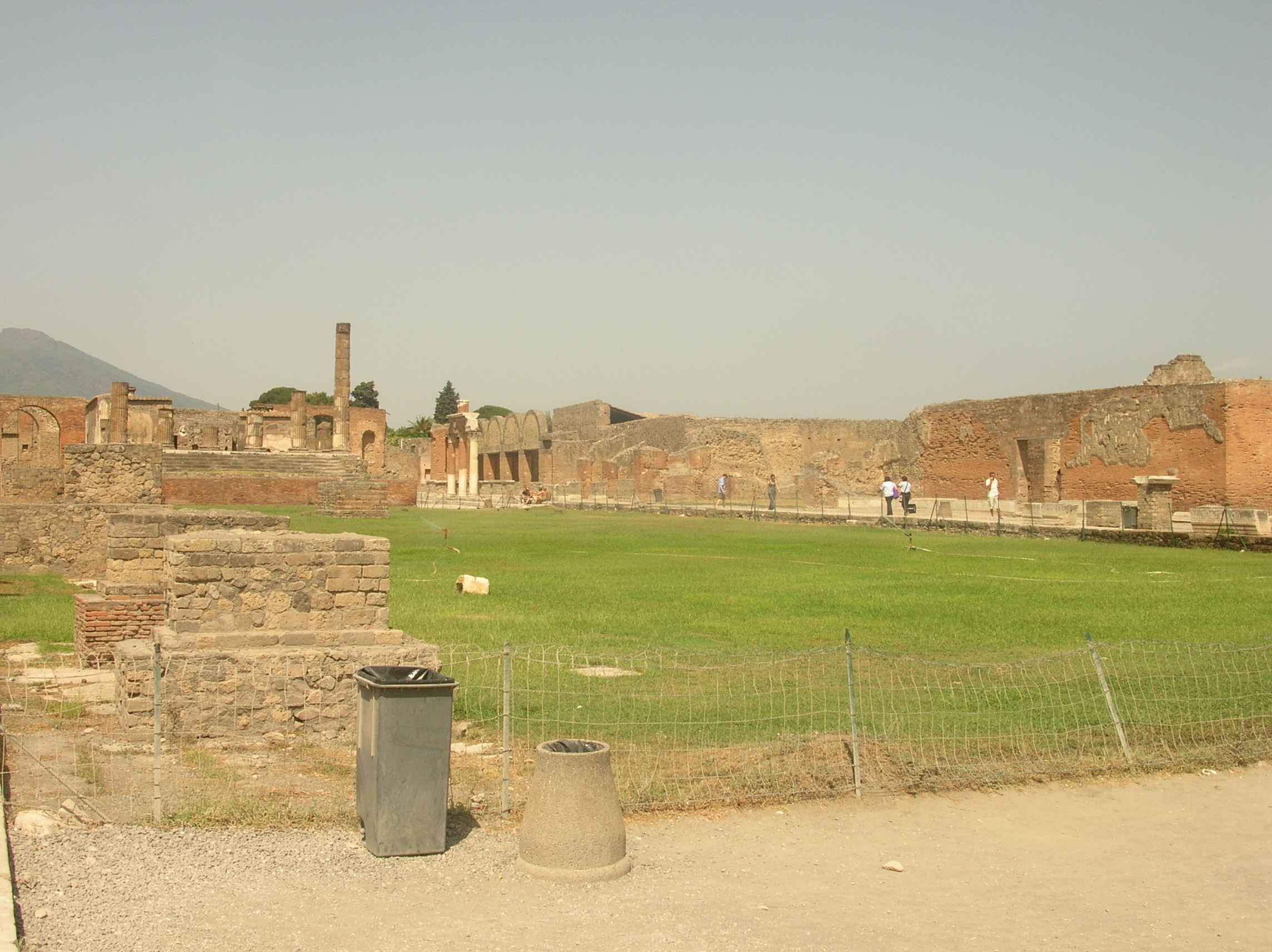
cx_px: 636
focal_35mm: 42
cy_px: 476
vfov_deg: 34.3
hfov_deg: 44.8
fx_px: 1542
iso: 50
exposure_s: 1/284
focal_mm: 7.1
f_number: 6.1
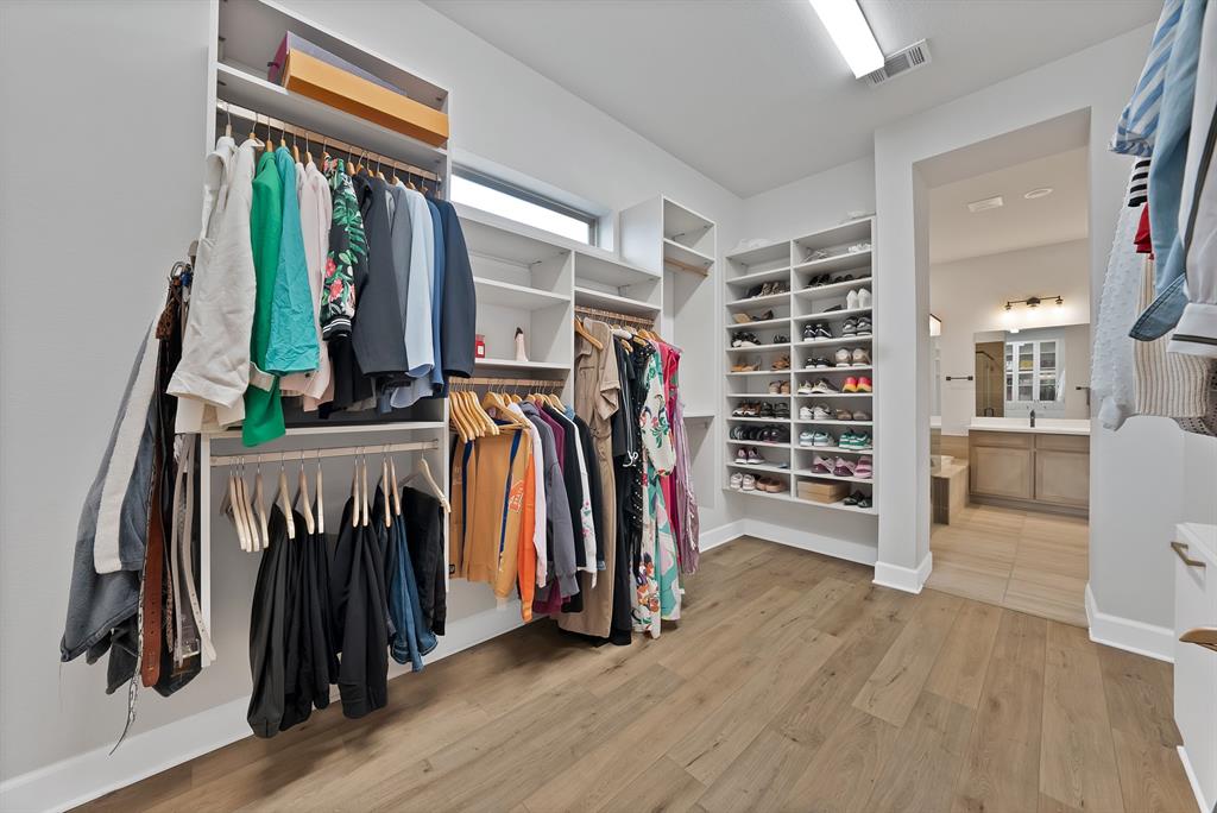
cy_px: 406
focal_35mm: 12
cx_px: 608
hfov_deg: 112.6
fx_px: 406
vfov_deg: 90.1
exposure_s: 1/2.5
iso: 640
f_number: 9
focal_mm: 12
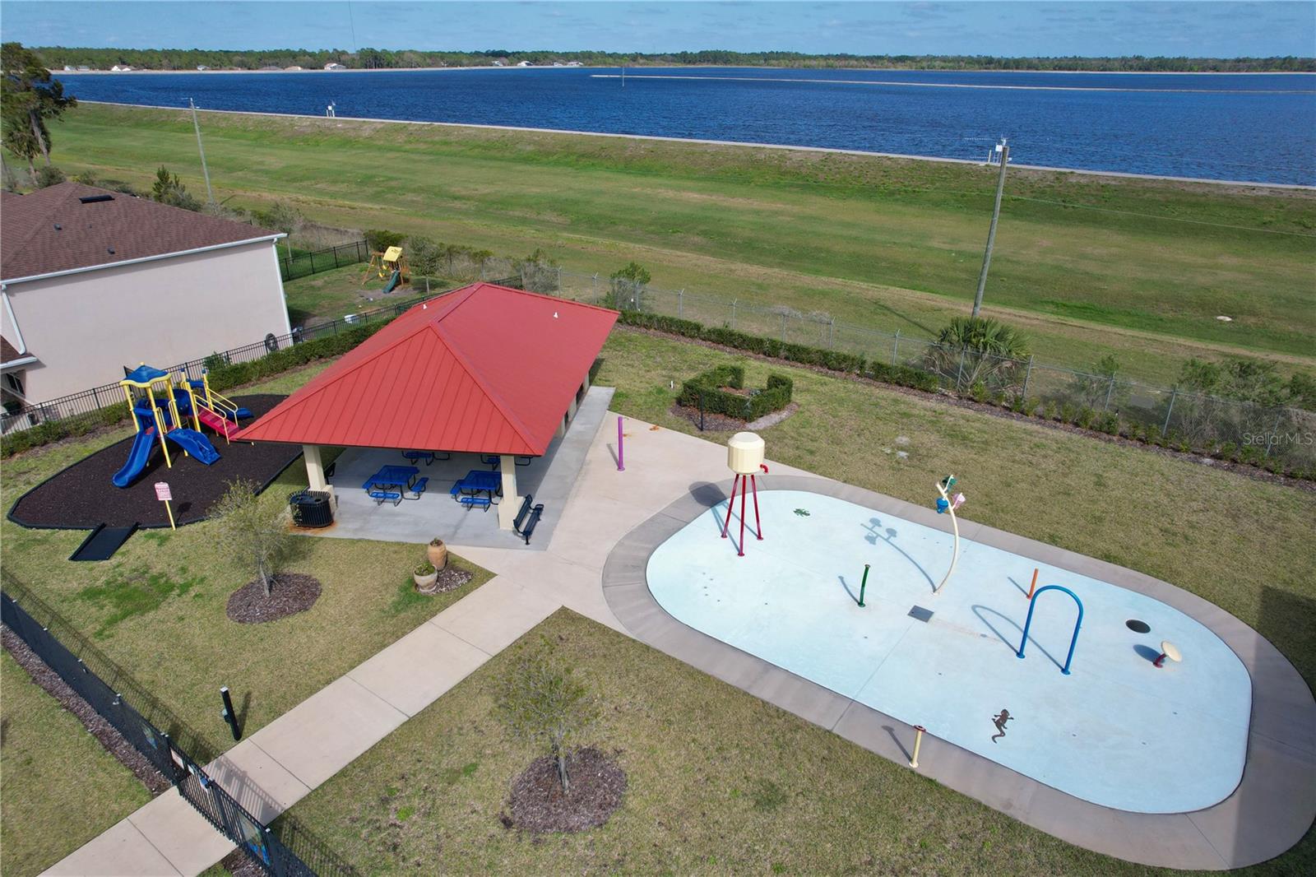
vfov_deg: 57.2
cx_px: 658
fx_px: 804
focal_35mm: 22
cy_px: 438
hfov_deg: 78.6
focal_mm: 8.38
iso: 200
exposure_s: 1/3200
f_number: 2.8
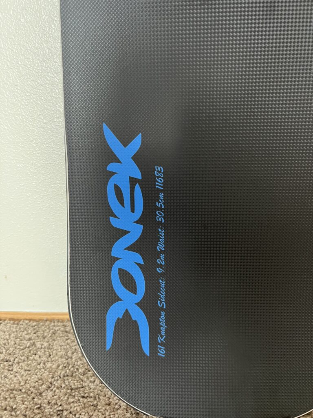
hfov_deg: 53.1
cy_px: 209
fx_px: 313
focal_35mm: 26
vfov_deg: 67.3
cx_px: 156
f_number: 1.5
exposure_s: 1/60
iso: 400
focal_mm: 5.7
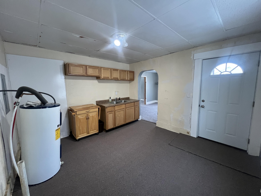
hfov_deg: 106.2
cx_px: 130
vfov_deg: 89.9
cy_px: 98
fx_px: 98
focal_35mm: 13
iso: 320
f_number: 1.8
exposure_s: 1/60
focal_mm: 1.57
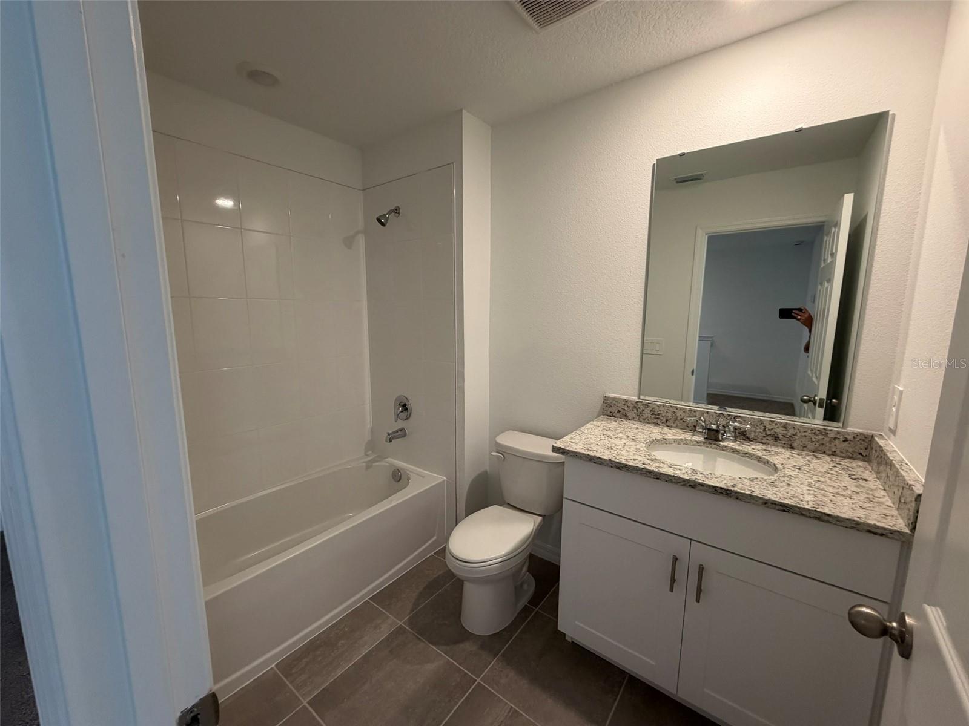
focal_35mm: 14
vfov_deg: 85.7
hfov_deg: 102.1
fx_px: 392
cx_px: 484
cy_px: 363
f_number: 2.2
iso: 320
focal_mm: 2.22
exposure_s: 1/120
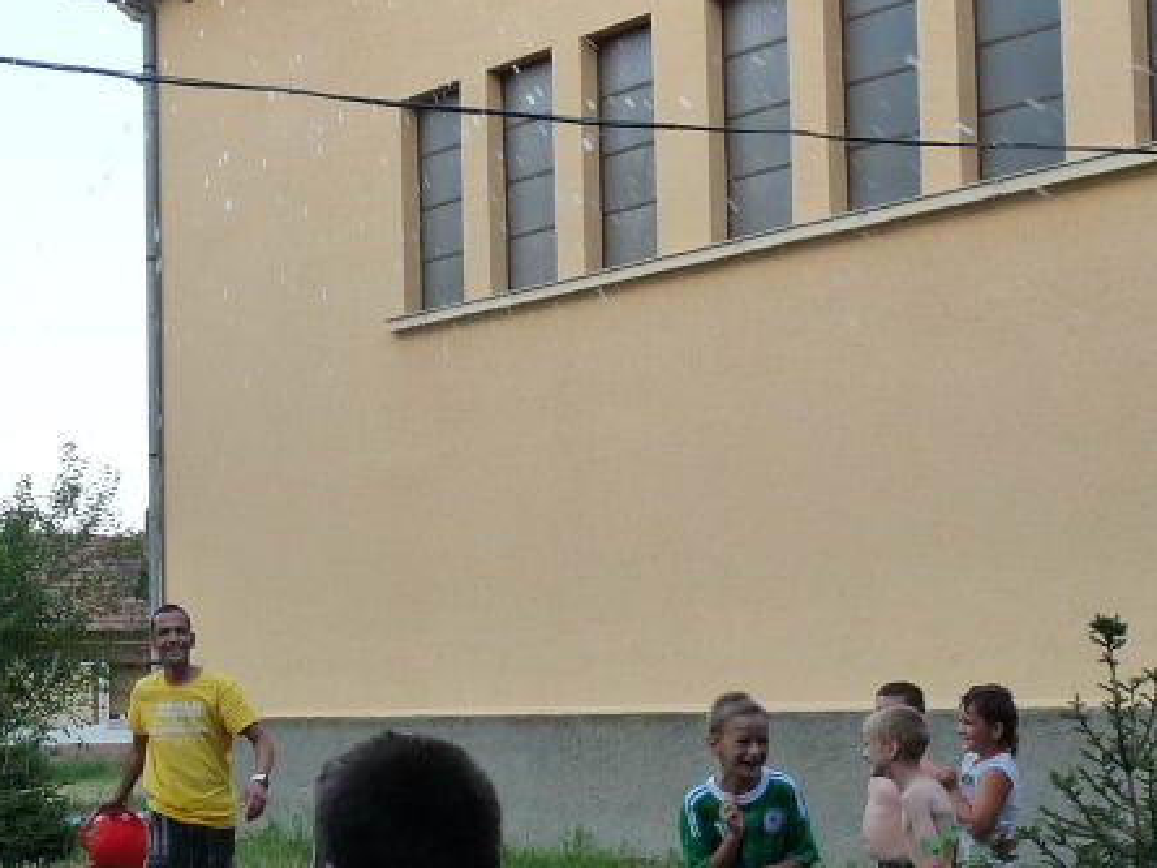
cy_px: 618
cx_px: 349
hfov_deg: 26.8
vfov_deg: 20.3
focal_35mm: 72
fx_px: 2407
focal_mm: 5
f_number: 4
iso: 160
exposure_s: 1/160
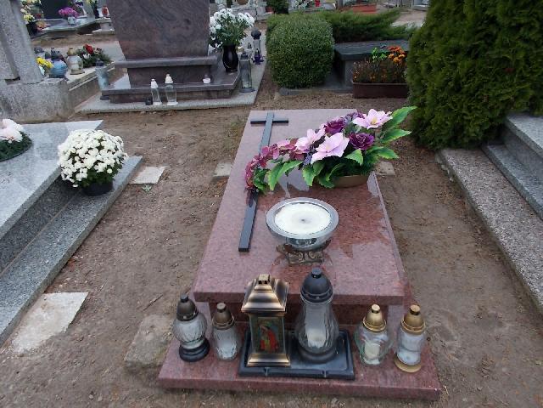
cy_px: 204
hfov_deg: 67.3
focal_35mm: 26
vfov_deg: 53.1
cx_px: 272
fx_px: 408
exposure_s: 1/60
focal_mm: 4.6
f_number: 3.2
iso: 80
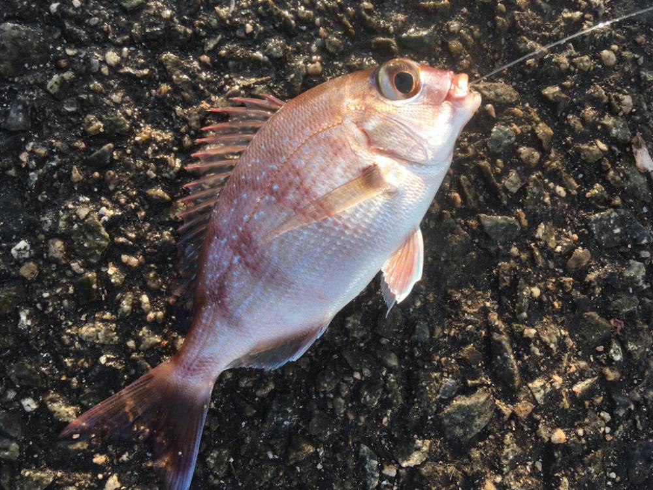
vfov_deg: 48.2
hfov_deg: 61.7
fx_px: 547
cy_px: 245
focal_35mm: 29
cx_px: 326
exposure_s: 1/220
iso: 25
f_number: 2.2
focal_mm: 4.15
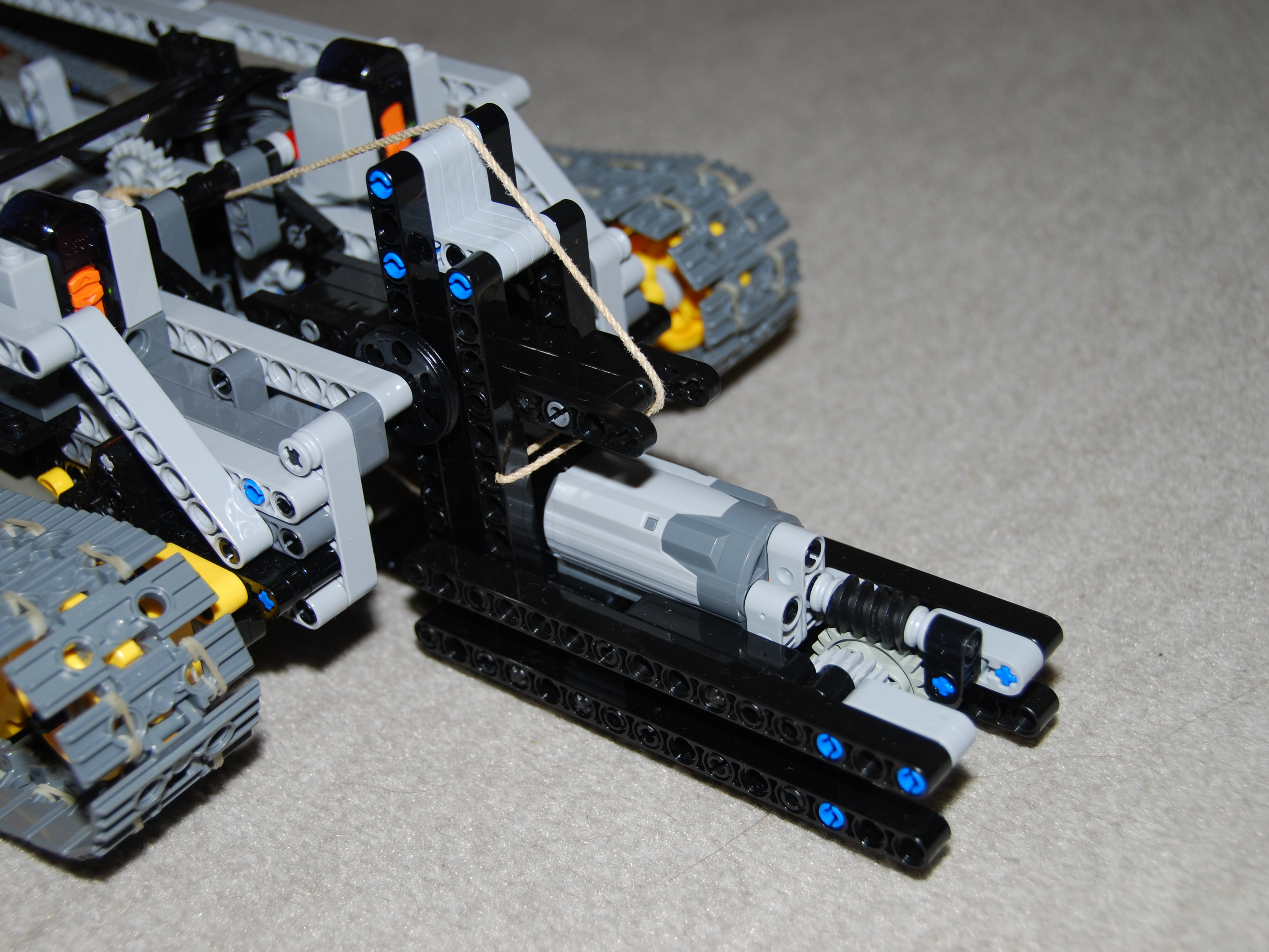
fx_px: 1980
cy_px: 490
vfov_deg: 27.0
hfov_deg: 35.5
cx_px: 629
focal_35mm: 54
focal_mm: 32
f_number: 4.2
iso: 100
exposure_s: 1/60
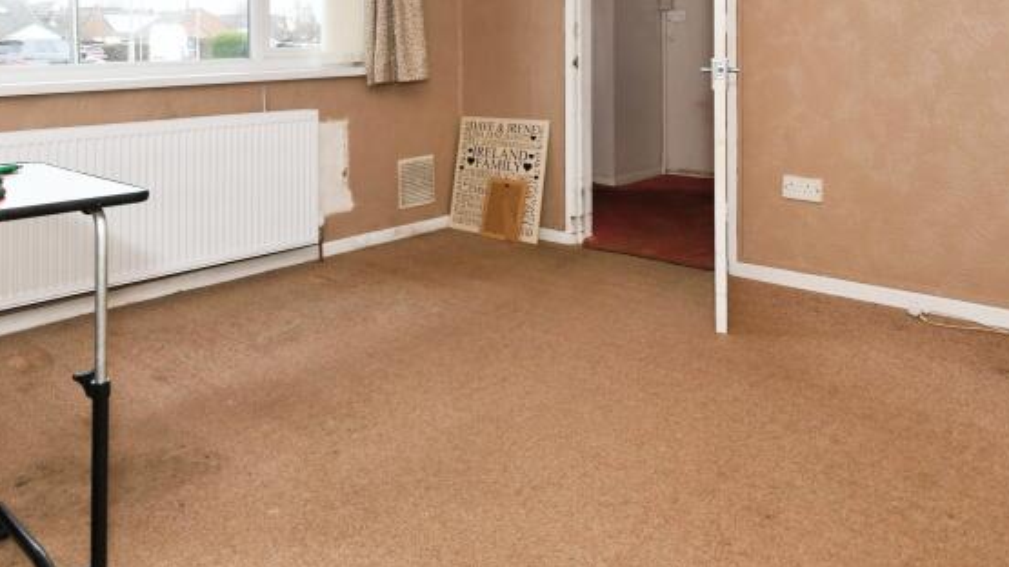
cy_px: 32
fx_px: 776
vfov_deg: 37.0
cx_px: 424
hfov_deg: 65.7
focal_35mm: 29
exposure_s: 1/60
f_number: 8
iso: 400
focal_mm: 10
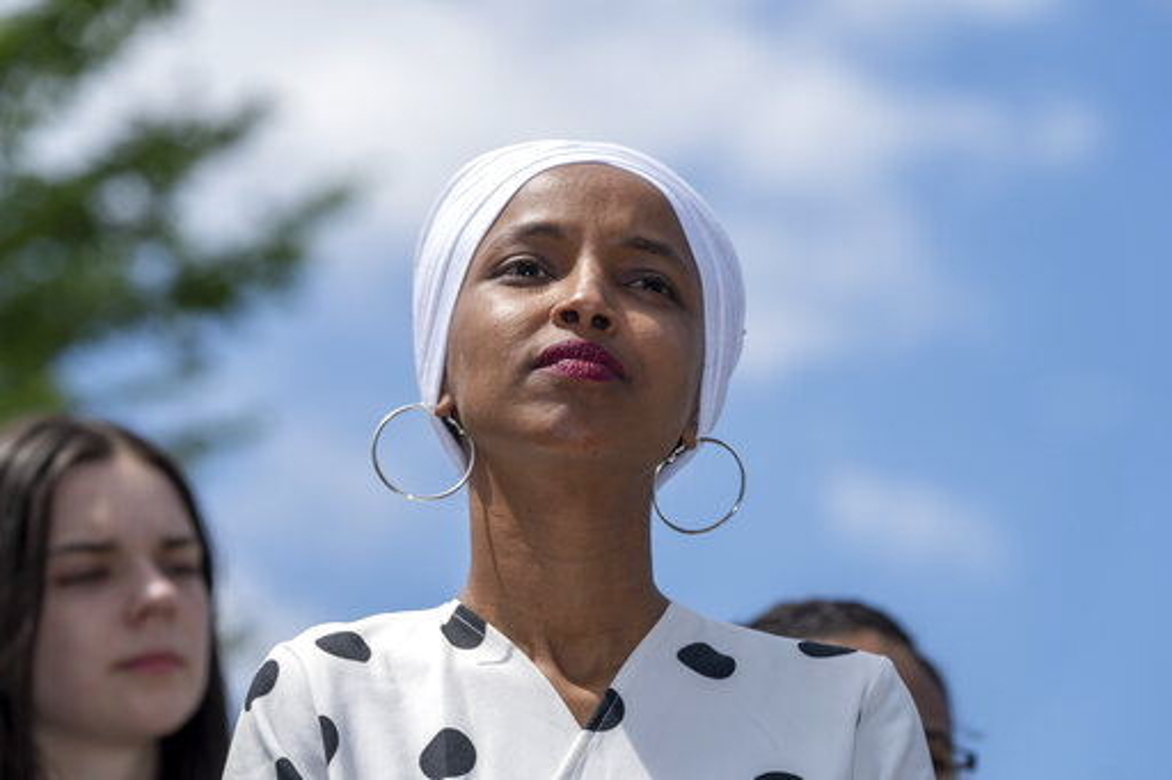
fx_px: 5825
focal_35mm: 179
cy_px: 390
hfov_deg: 11.5
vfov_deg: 7.7
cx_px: 586
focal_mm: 179
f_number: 7.1
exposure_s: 1/250
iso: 100
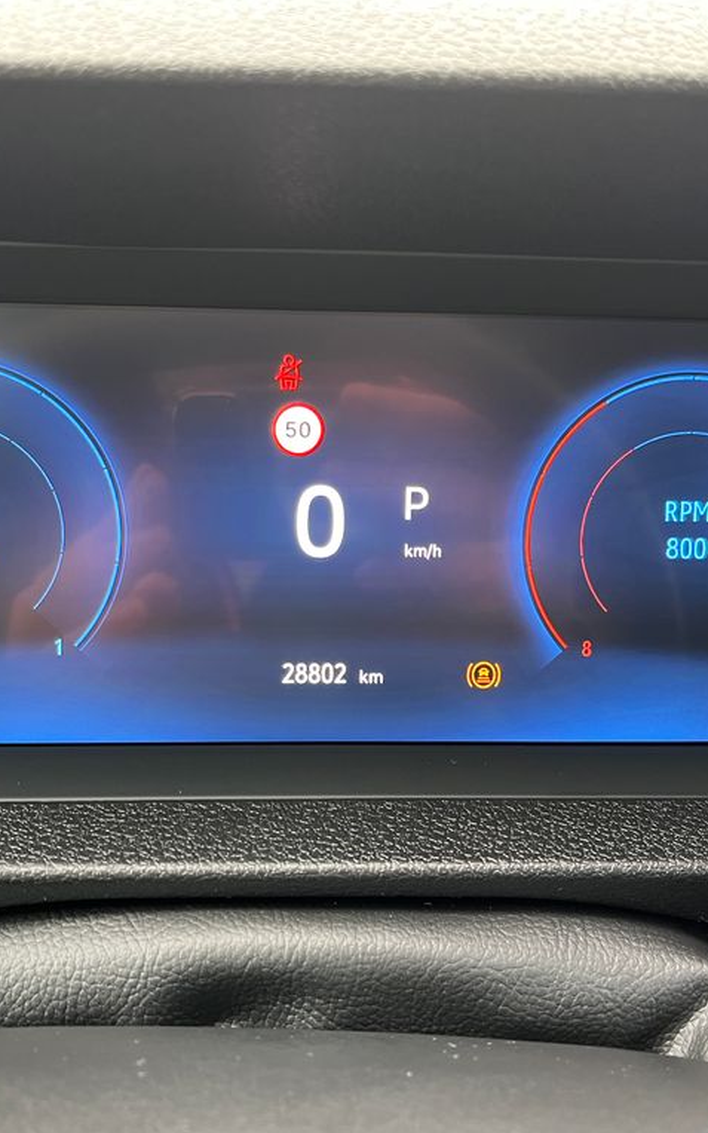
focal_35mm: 37
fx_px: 1142
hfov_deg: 34.4
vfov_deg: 52.7
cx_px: 291
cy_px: 566
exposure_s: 1/60
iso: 160
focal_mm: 5.1
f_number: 1.6
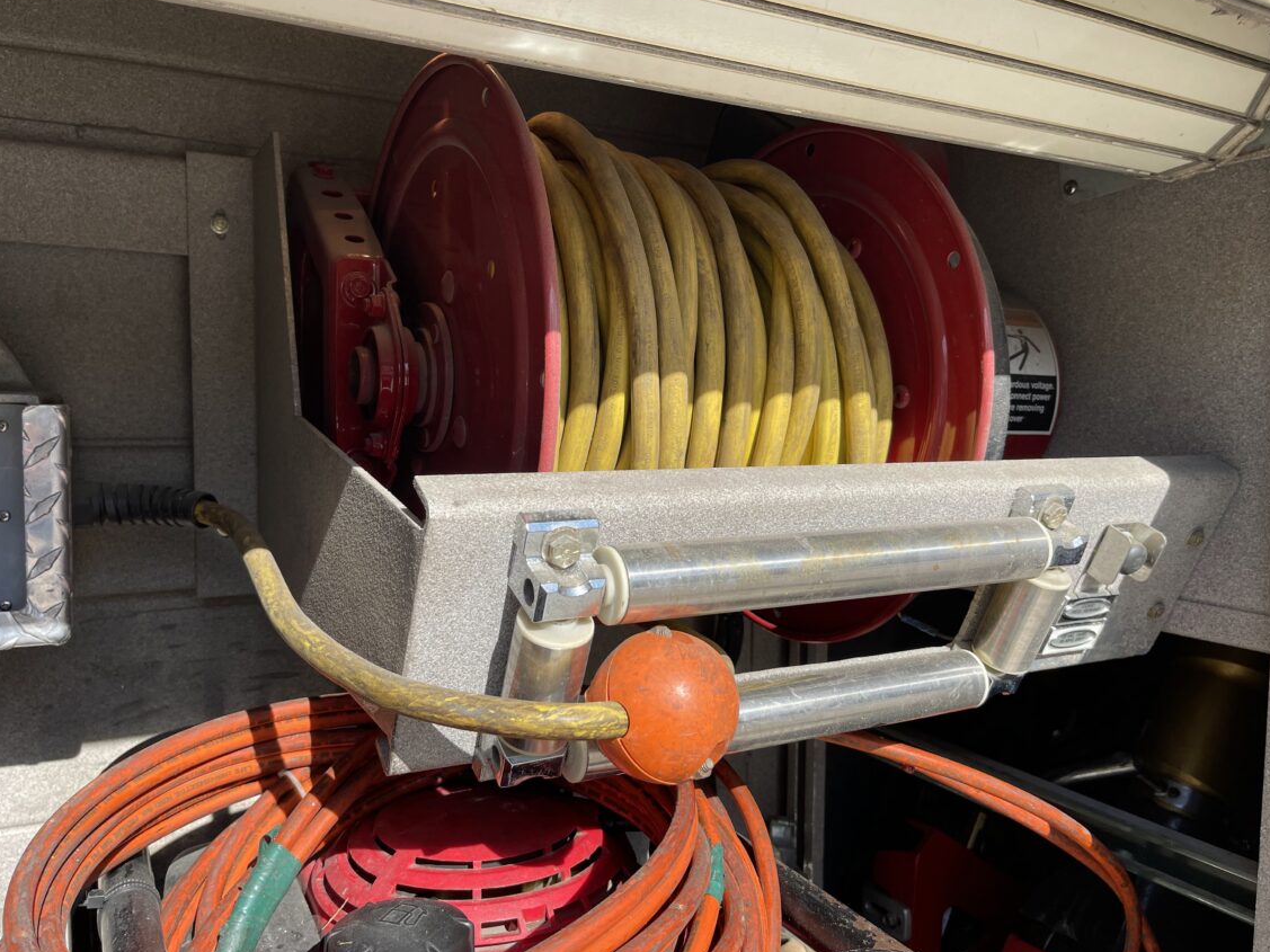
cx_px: 618
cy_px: 478
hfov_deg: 65.3
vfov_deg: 51.3
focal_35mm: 27
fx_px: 990
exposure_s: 1/1387
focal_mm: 5.1
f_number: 1.6
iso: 32
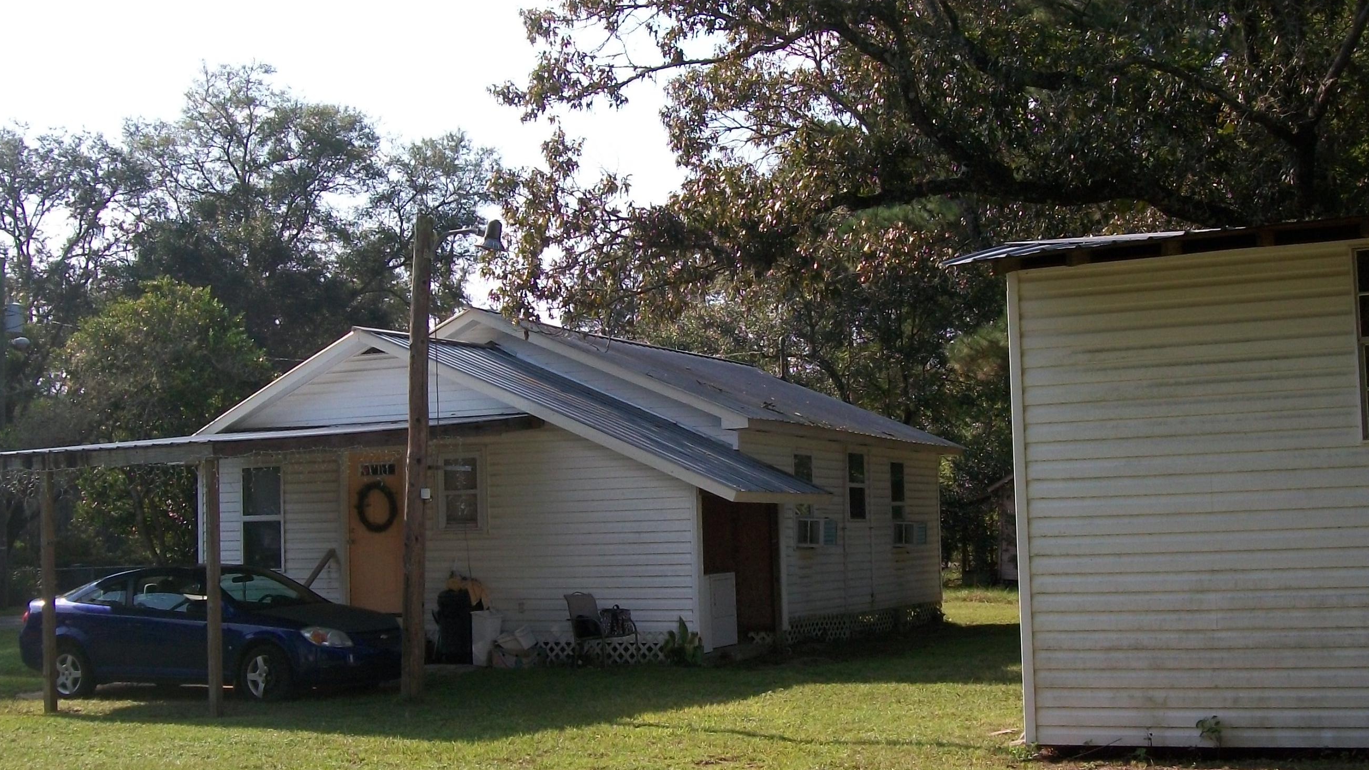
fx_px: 1634
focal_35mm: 45
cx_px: 724
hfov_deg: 45.5
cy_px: 416
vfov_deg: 26.5
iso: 80
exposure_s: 1/320
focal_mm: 6
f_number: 4.8
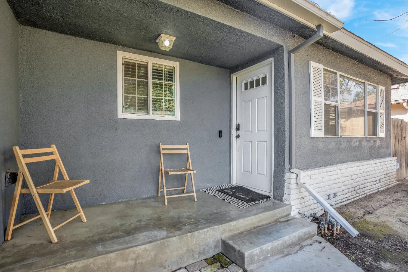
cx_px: 204
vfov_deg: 70.4
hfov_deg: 93.3
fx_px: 193
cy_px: 136
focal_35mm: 17
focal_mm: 17
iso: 640
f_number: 7.1
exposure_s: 1/100
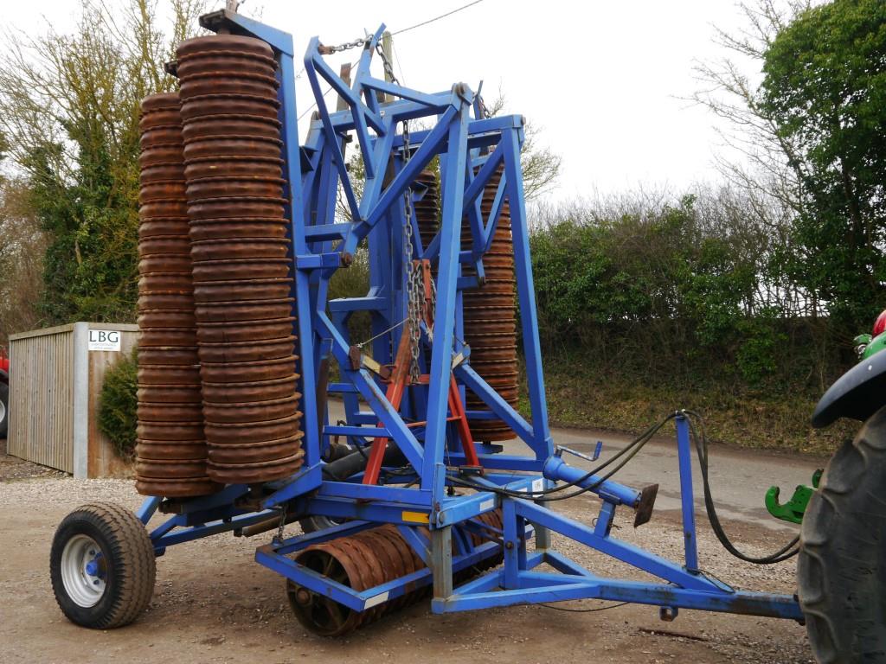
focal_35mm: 34
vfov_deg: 41.8
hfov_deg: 54.0
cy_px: 332
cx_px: 443
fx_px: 870
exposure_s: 1/160
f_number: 5
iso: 160
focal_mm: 17
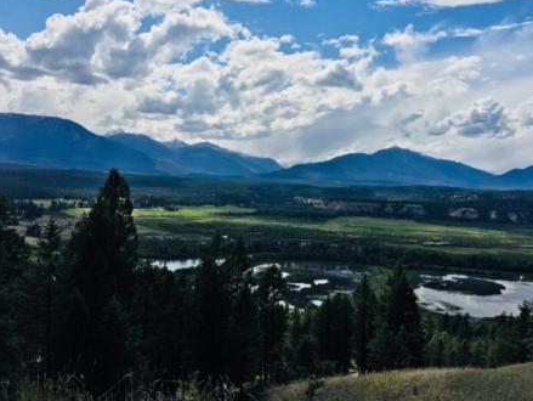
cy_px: 201
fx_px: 509
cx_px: 301
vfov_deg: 43.0
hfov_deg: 55.1
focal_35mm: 33
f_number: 2.2
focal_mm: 4.15
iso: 25
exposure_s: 1/4274
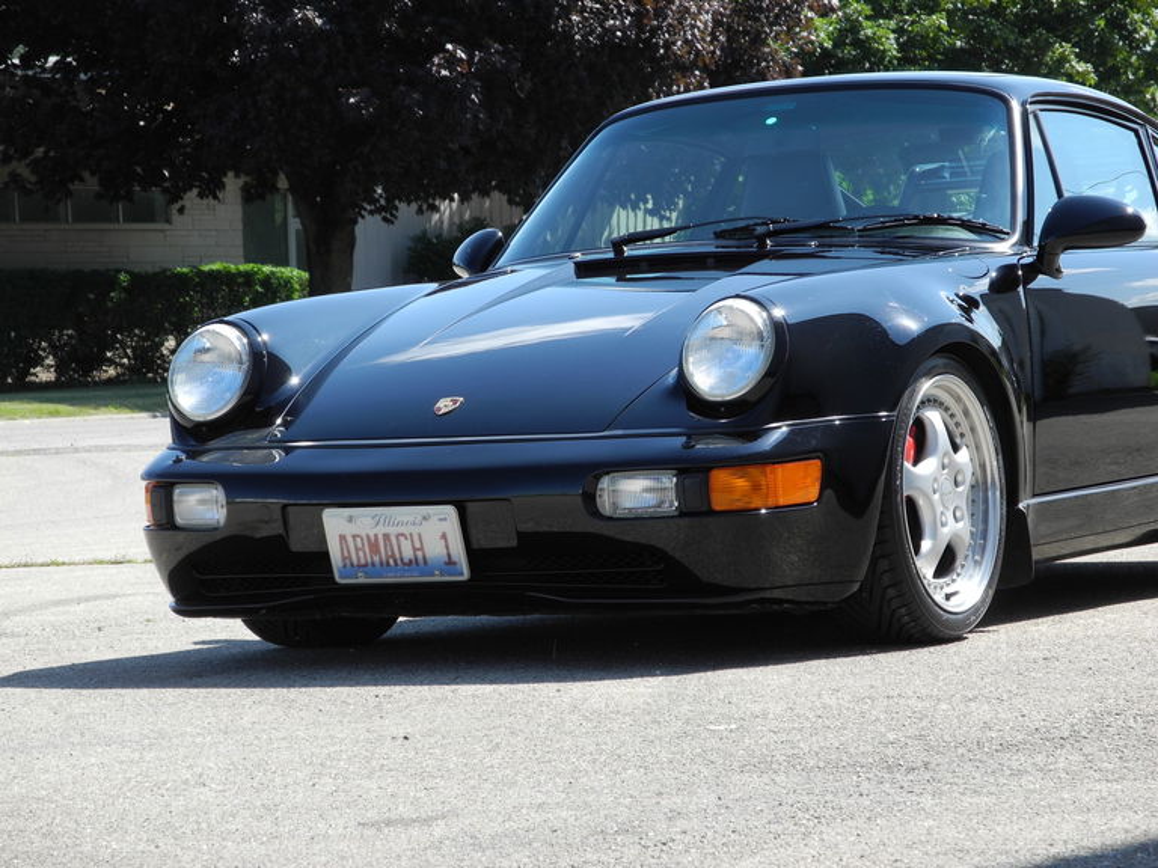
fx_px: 5118
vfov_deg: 9.7
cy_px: 434
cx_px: 579
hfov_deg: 12.9
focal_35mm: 153
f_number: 5
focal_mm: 32.6
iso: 100
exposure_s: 1/272
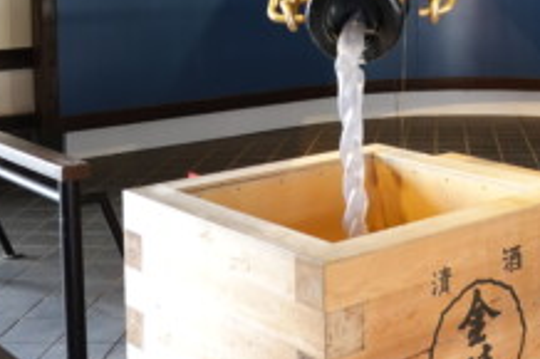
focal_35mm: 64
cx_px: 441
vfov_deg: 20.5
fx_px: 959
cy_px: -5
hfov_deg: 30.6
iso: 800
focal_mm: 11.52
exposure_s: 1/40
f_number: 3.5
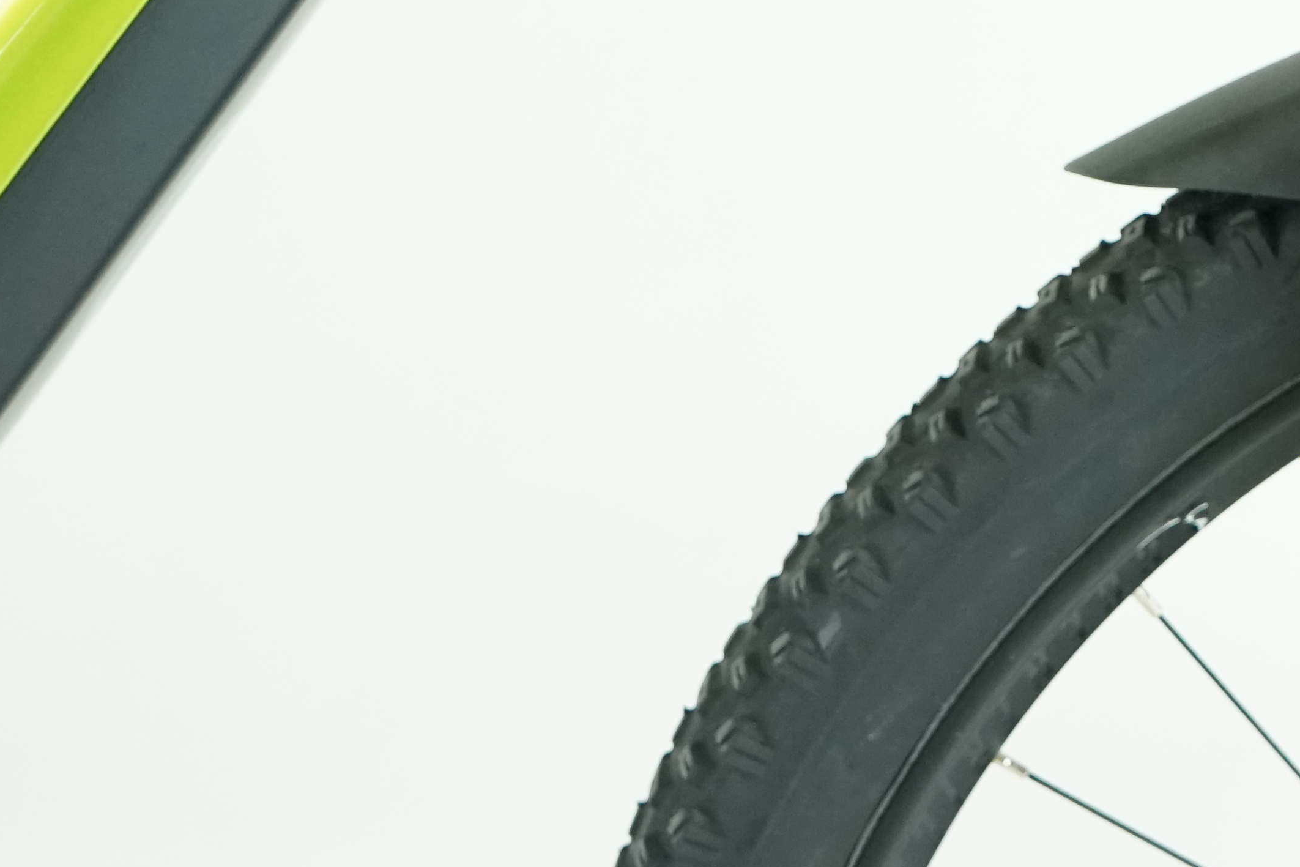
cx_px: 1388
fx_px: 3467
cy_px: 53
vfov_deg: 14.1
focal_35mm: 96
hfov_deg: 20.4
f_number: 5.6
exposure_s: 1/200
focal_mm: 34
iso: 2500
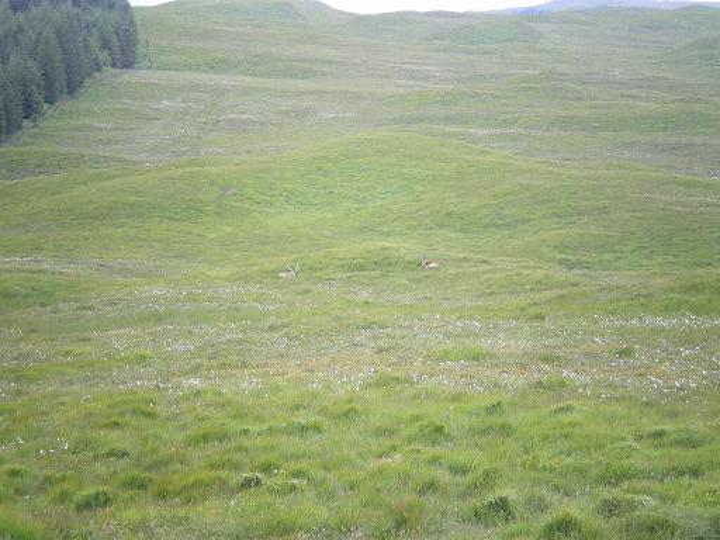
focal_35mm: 114
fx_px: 2371
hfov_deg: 17.3
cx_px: 360
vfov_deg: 13.0
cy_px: 270
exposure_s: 1/100
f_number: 5.9
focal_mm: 18.9
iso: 200
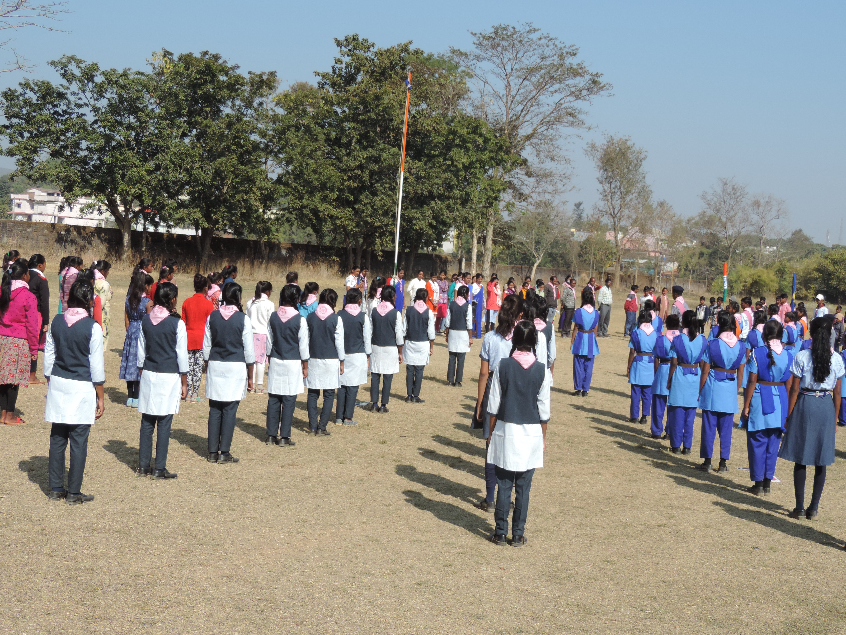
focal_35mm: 50
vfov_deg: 29.1
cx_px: 423
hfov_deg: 38.2
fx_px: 1222
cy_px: 318
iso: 80
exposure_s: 1/800
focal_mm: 8.9
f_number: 3.6
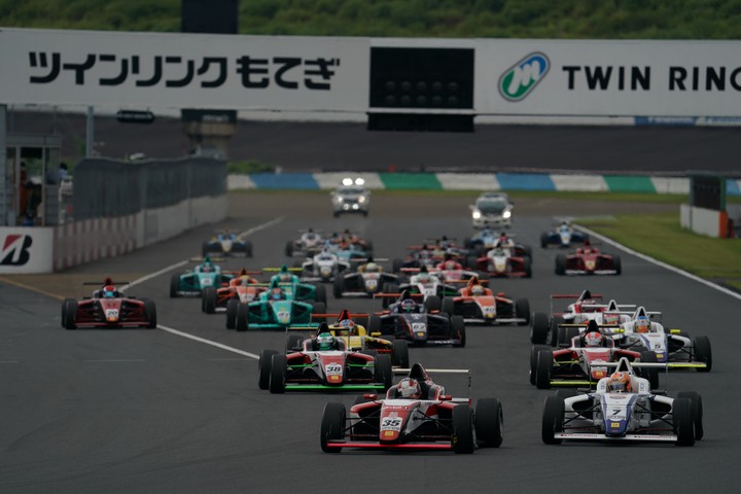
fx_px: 11382
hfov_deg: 3.7
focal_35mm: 553
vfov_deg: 2.5
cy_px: 247
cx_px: 370
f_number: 7.1
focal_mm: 553
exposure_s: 1/1000
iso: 200
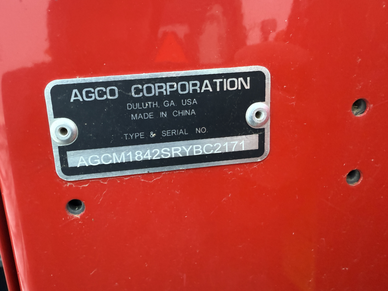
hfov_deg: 71.6
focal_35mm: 24
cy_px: 146
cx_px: 194
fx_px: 269
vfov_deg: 56.8
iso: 400
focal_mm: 2.22
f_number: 2.2
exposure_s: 1/60
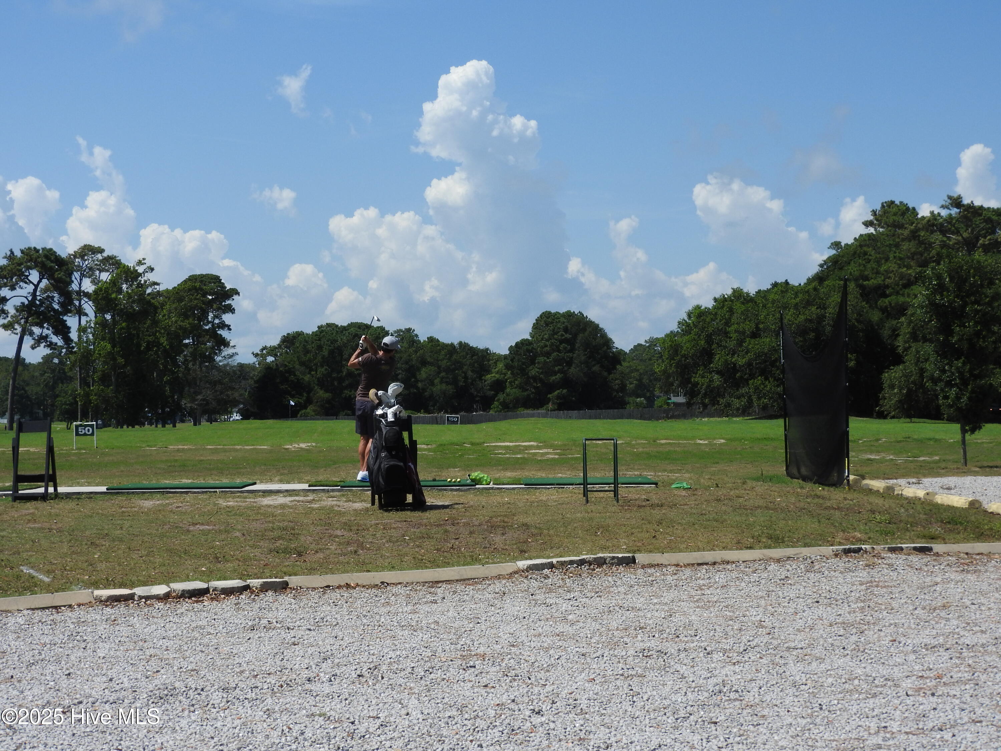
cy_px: 376
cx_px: 500
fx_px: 1880
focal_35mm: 65
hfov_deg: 29.8
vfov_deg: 22.6
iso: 100
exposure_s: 1/1250
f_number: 4.2
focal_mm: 11.6
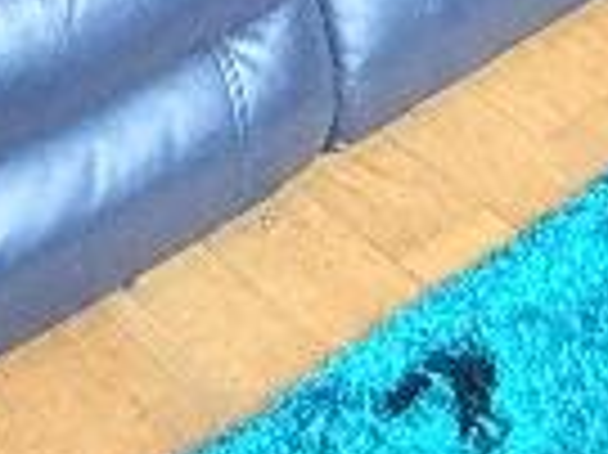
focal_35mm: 106
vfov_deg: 9.6
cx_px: 585
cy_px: -1025
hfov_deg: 18.2
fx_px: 1860
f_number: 2.2
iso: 400
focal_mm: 2.22
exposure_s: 1/50
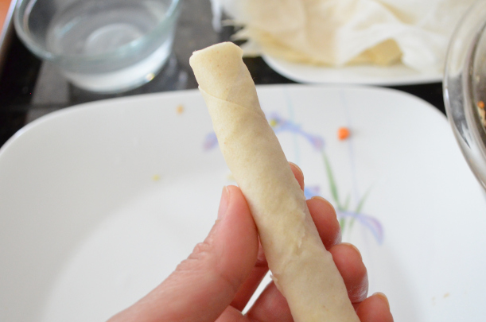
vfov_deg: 29.7
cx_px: 269
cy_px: 173
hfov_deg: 43.6
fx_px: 606
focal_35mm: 45
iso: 1600
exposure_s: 1/40
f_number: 3.8
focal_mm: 20
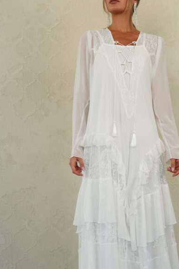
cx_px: 148
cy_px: 148
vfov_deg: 28.6
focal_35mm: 71
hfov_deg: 19.1
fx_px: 526
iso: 640
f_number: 4
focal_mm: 41.9
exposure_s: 1/320
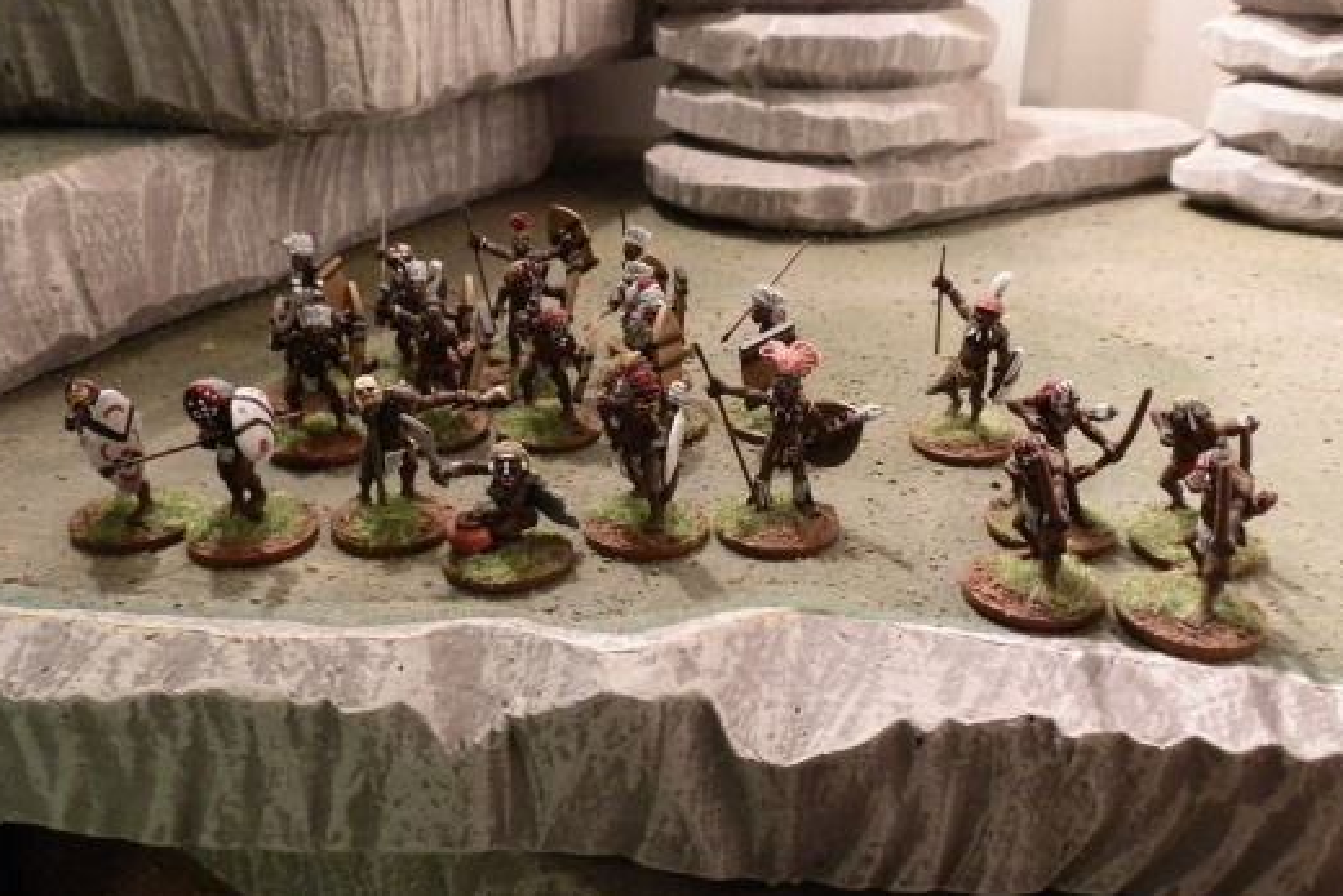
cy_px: 460
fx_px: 1119
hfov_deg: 61.9
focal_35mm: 30
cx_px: 669
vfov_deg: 43.6
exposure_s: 1/60
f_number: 3.1
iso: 400
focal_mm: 5
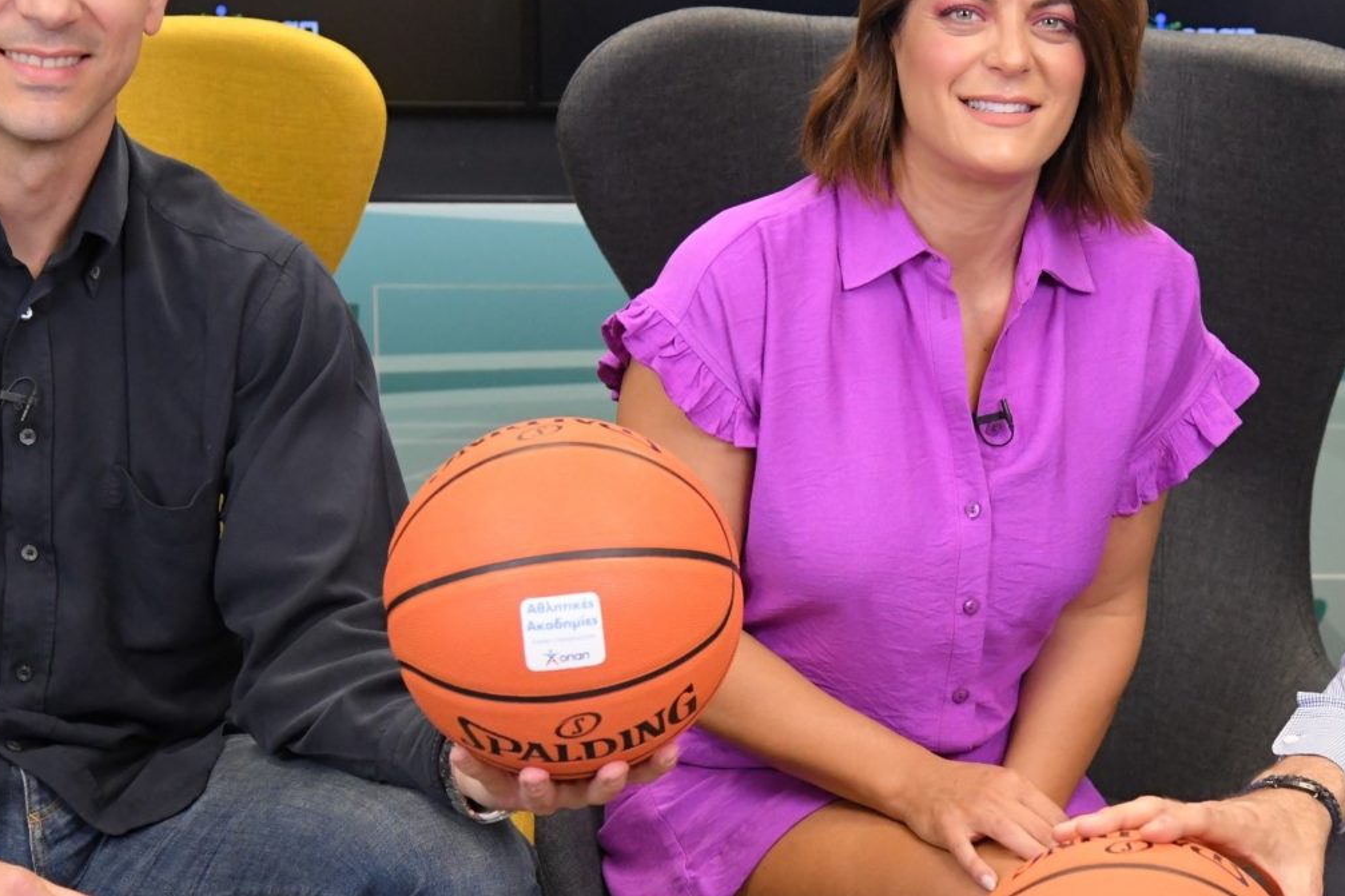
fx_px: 4408
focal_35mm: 118
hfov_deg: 17.3
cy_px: 495
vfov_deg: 11.6
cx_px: 964
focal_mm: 58
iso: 3200
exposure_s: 1/400
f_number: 4
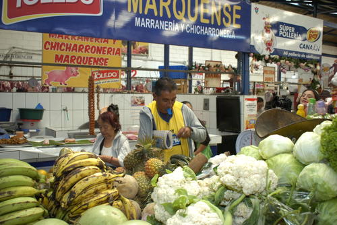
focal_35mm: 38
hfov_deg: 51.3
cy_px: 112
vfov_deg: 35.5
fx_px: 351
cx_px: 168
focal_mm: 25
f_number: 4
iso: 800
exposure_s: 1/100
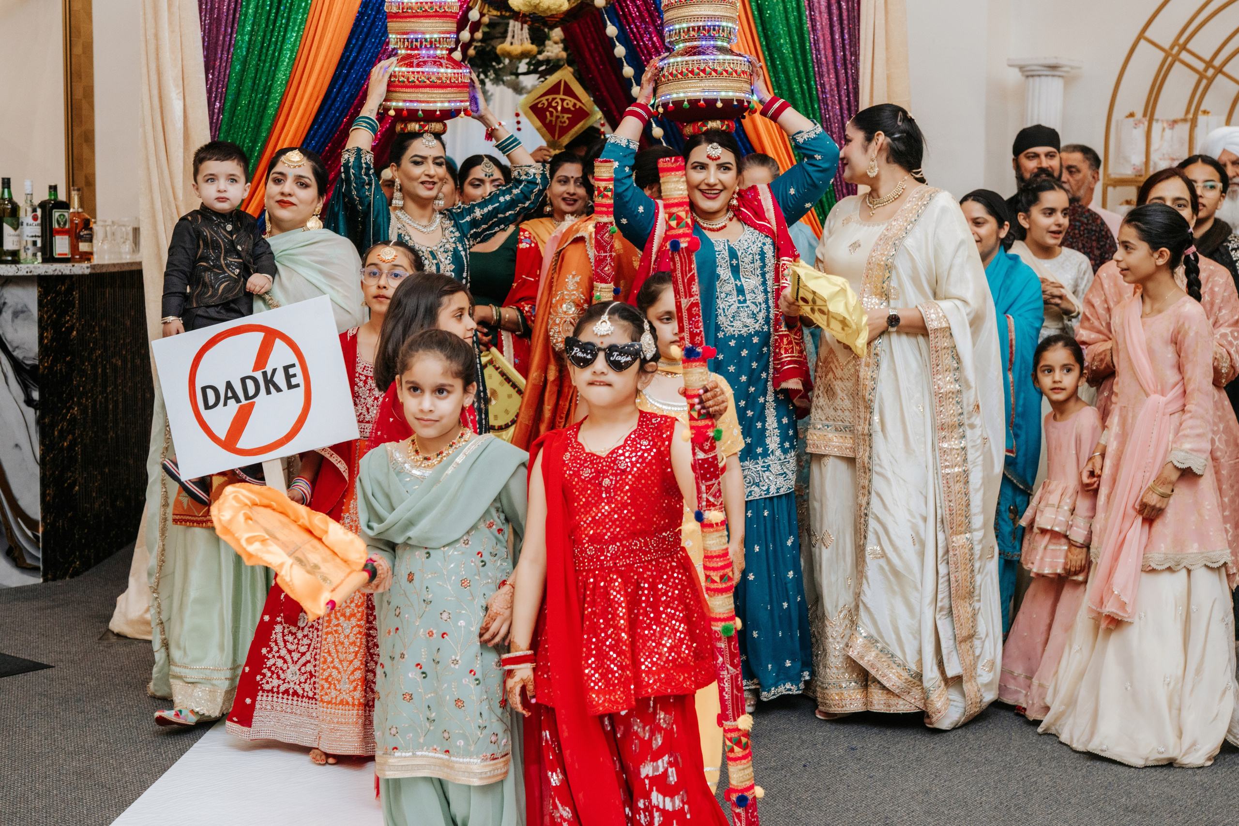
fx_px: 1721
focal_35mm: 50
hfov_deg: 39.6
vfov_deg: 27.0
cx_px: 620
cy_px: 413
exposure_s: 1/200
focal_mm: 50
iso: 1600
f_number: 4.5
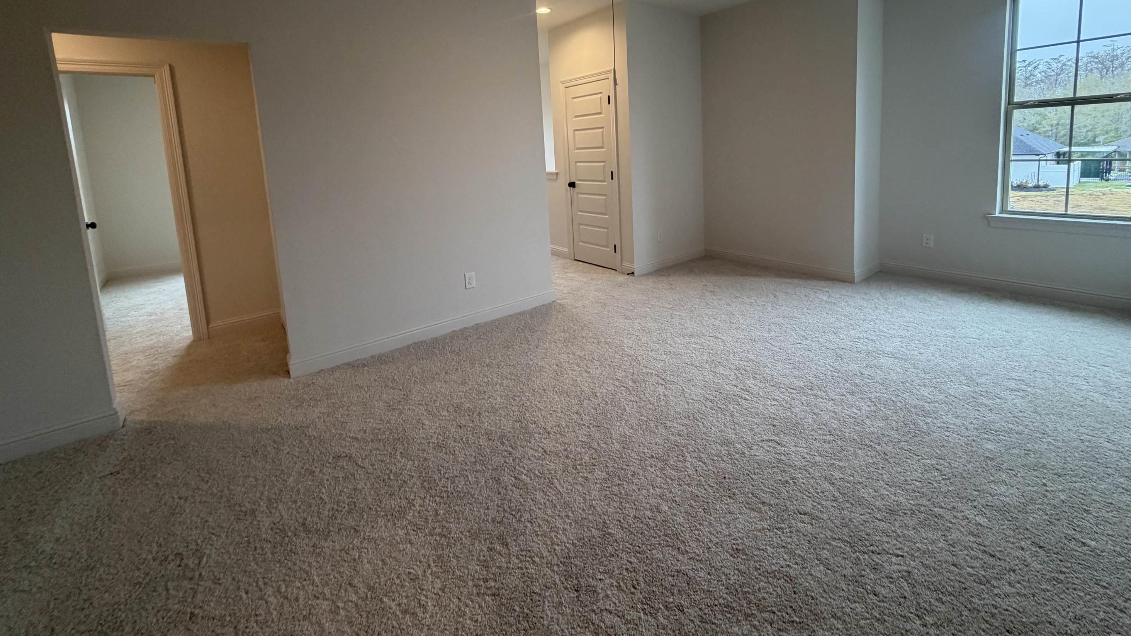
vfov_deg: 64.9
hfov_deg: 99.3
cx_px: 591
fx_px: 480
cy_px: 201
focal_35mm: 16
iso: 200
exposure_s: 1/120
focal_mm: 2.22
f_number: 2.2
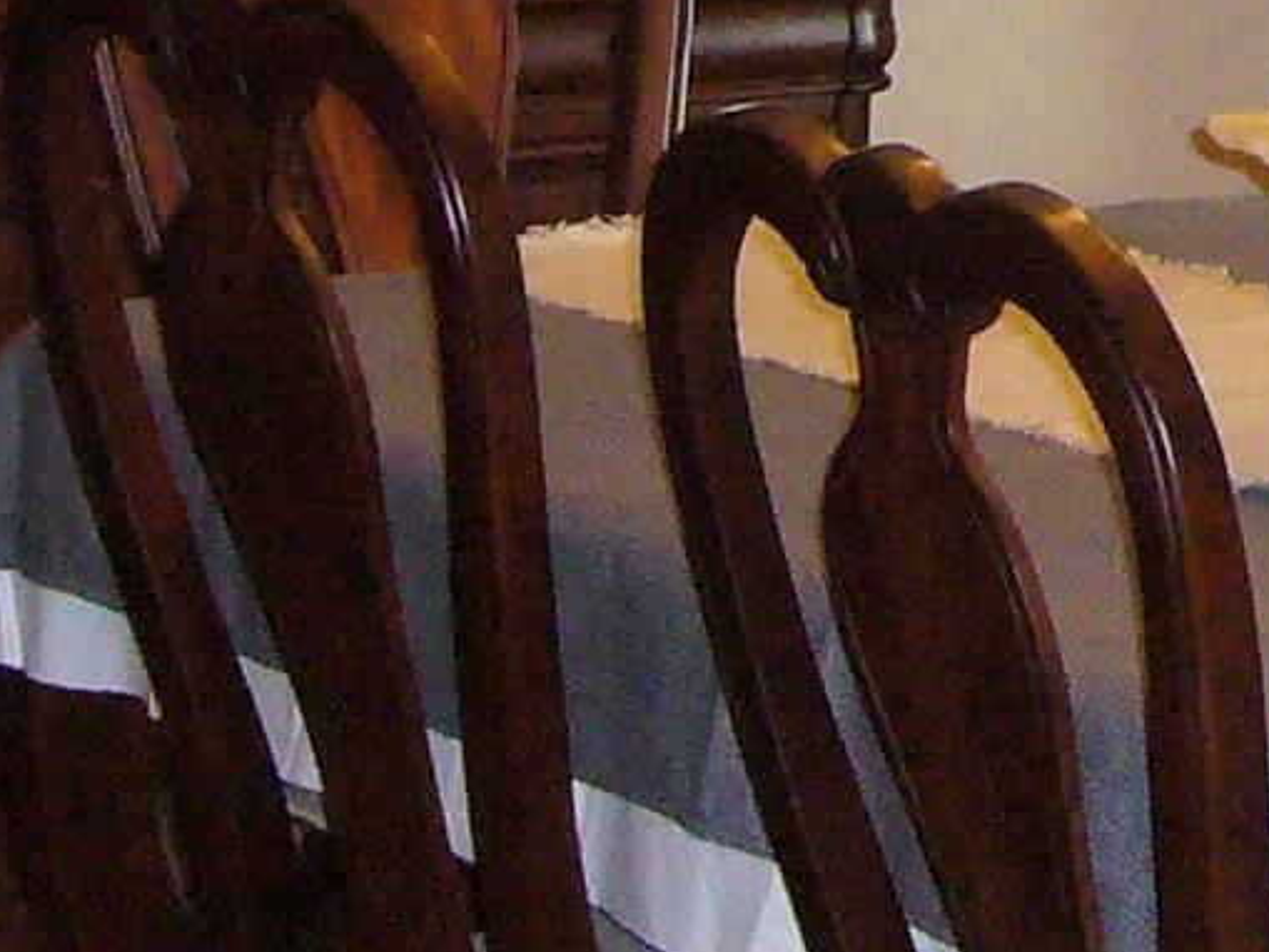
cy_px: -743
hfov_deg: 10.8
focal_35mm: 176
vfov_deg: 8.2
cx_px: 1862
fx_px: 6454
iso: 400
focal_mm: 5.8
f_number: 2.8
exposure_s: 1/60
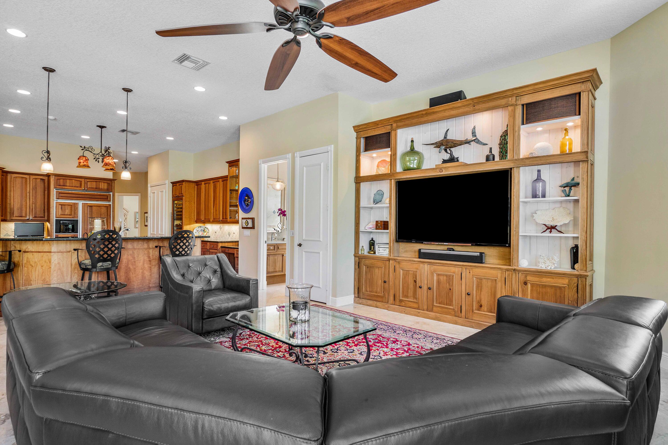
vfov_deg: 67.4
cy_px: 222
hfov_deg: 90.0
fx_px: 334
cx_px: 334
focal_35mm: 18
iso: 160
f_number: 8
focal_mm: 12
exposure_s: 1/15
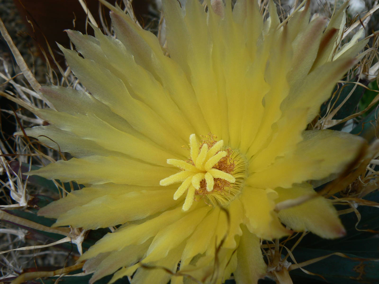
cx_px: 190
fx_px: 394
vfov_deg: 39.7
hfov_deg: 51.4
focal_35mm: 36
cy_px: 142
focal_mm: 6
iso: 80
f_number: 5.6
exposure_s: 1/250
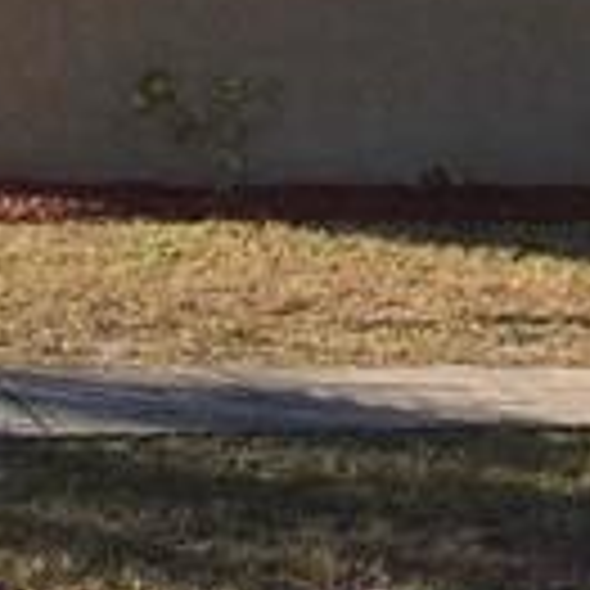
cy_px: 149
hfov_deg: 8.5
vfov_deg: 8.7
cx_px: 1004
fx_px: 3857
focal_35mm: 200
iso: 32
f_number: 2.2
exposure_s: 1/954
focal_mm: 4.15
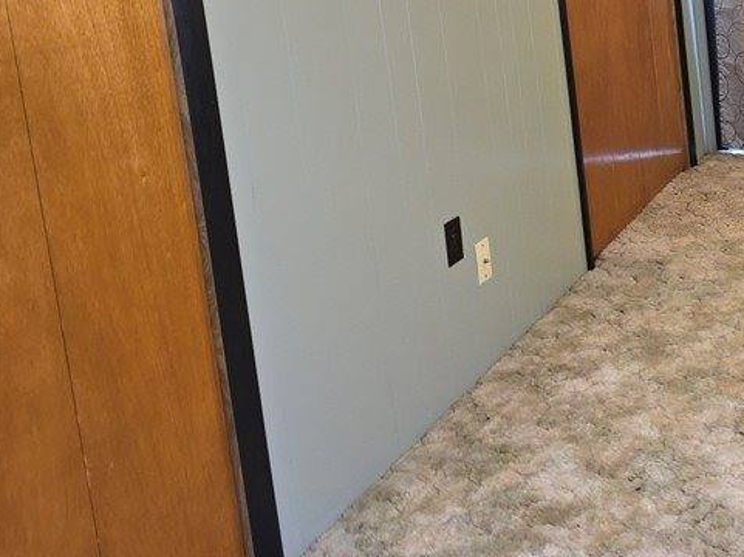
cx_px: 634
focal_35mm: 49
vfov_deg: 28.0
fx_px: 1052
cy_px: 12
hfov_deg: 37.0
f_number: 1.7
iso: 160
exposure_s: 1/12
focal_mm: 6.3
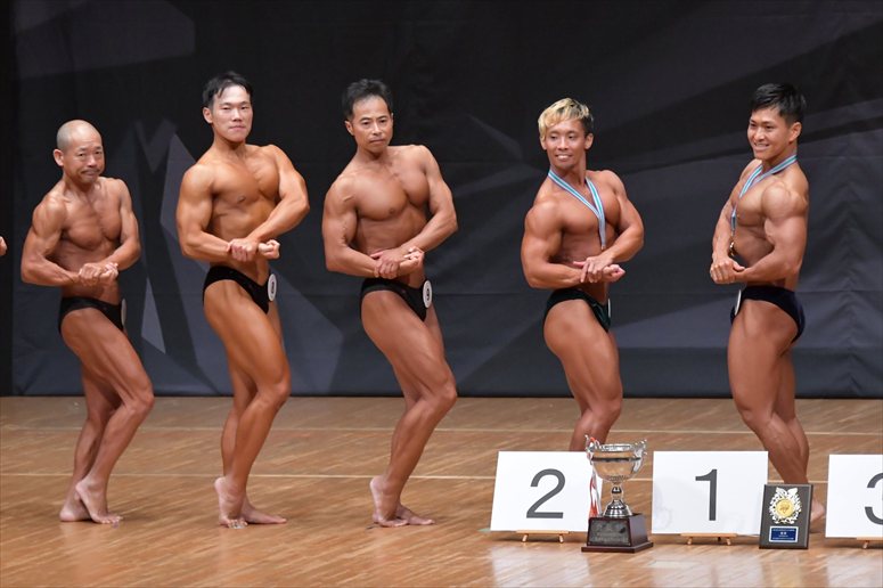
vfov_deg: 5.1
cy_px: 294
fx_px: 6619
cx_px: 442
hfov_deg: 7.6
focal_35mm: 270
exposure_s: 1/400
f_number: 5.6
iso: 6400
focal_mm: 180
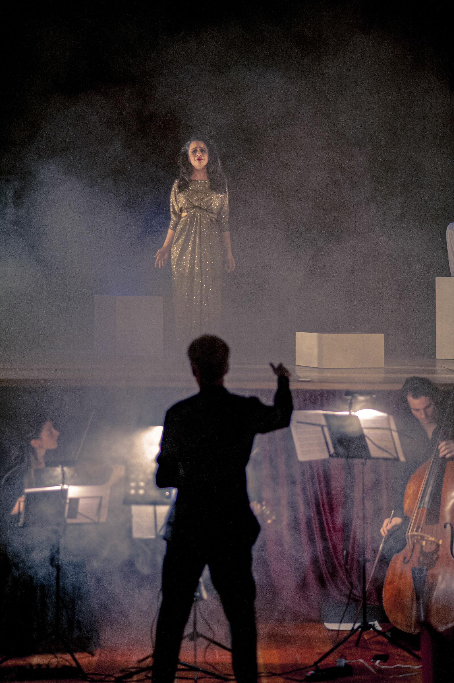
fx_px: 1610
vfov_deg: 23.9
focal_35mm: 85
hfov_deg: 16.1
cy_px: 342
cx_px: 227
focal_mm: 85
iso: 3200
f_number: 1.8
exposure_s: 1/250
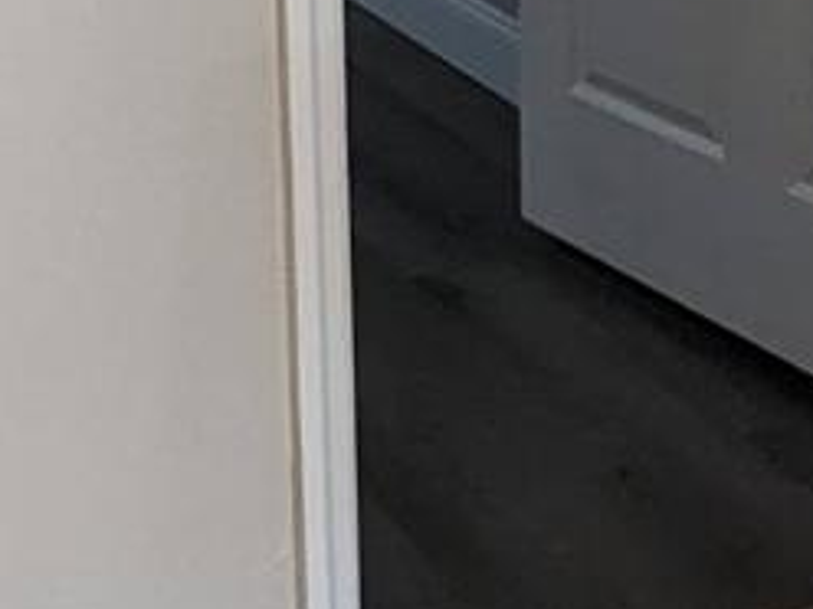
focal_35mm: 103
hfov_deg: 18.8
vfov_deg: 13.4
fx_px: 2419
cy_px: -341
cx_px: 118
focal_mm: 2.35
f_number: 2.2
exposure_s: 1/60
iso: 463
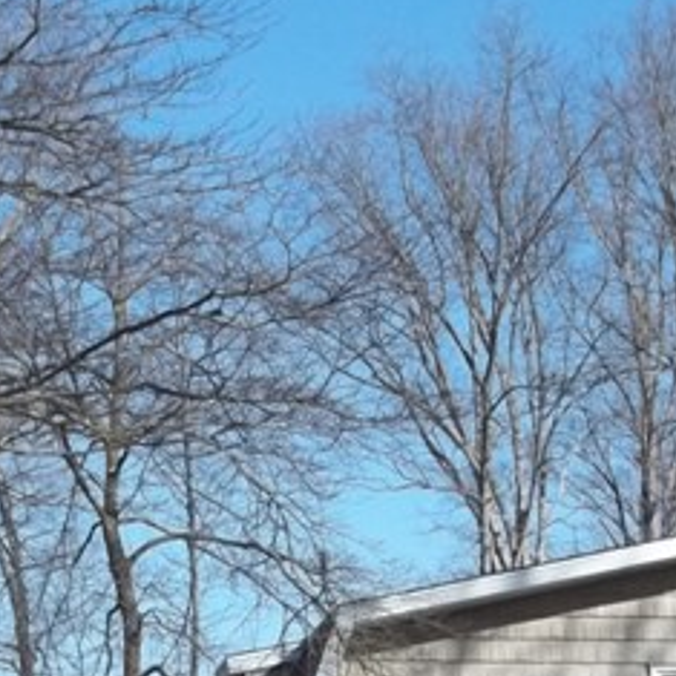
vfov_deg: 13.2
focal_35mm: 127
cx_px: 152
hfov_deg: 13.7
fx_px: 2806
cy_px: 926
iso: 64
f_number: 8
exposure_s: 1/125
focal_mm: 5.9
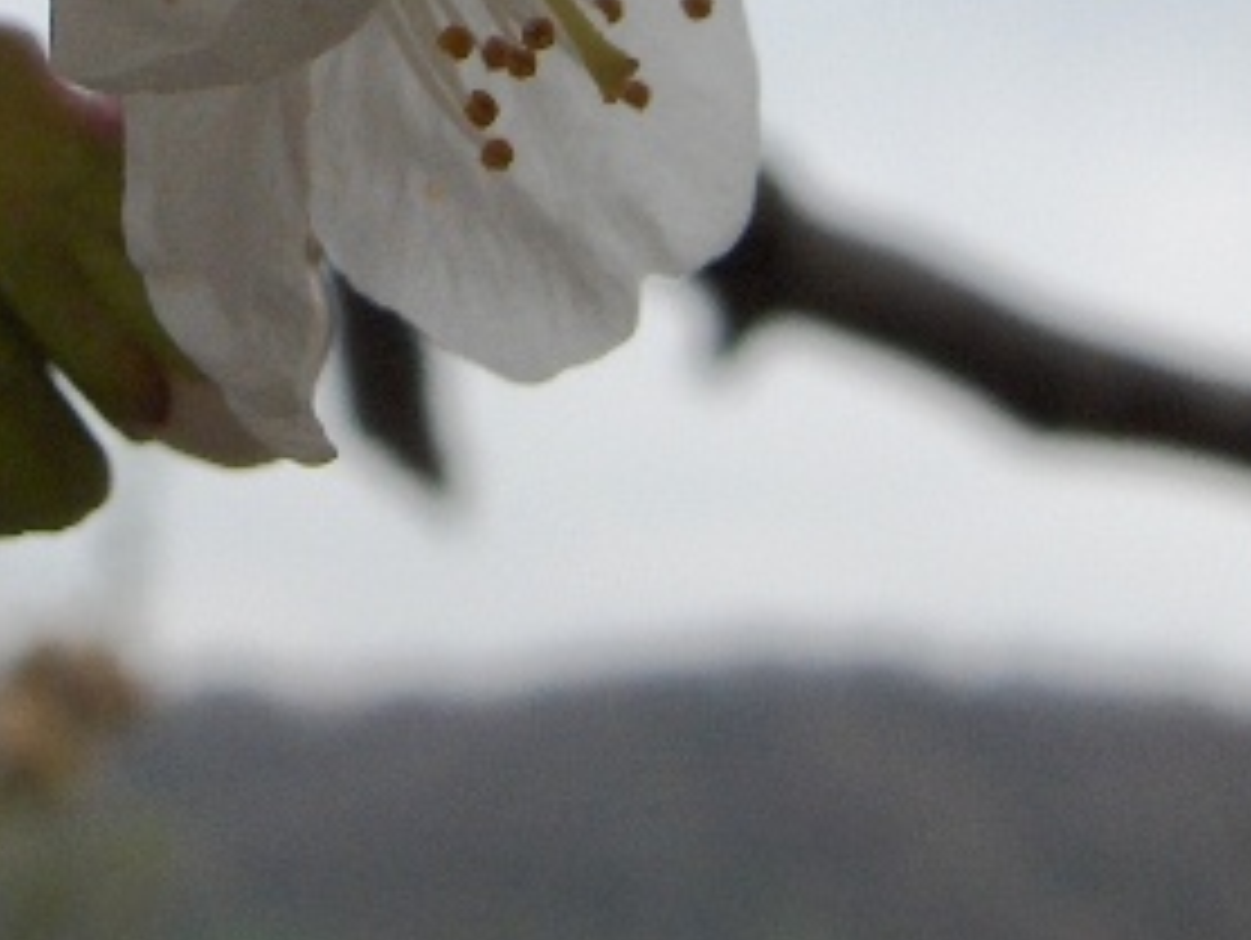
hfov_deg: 13.6
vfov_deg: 10.1
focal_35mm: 143
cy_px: -481
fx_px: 5172
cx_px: 76
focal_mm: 8
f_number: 4.8
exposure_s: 1/433
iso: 100
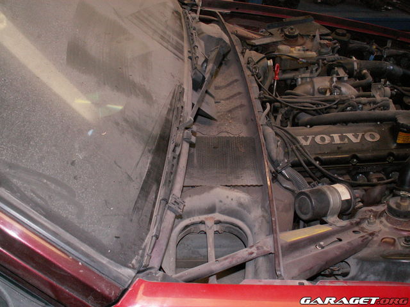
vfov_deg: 40.7
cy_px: 154
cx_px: 205
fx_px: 415
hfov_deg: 52.6
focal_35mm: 35
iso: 160
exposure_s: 1/40
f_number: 2.8
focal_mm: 5.86
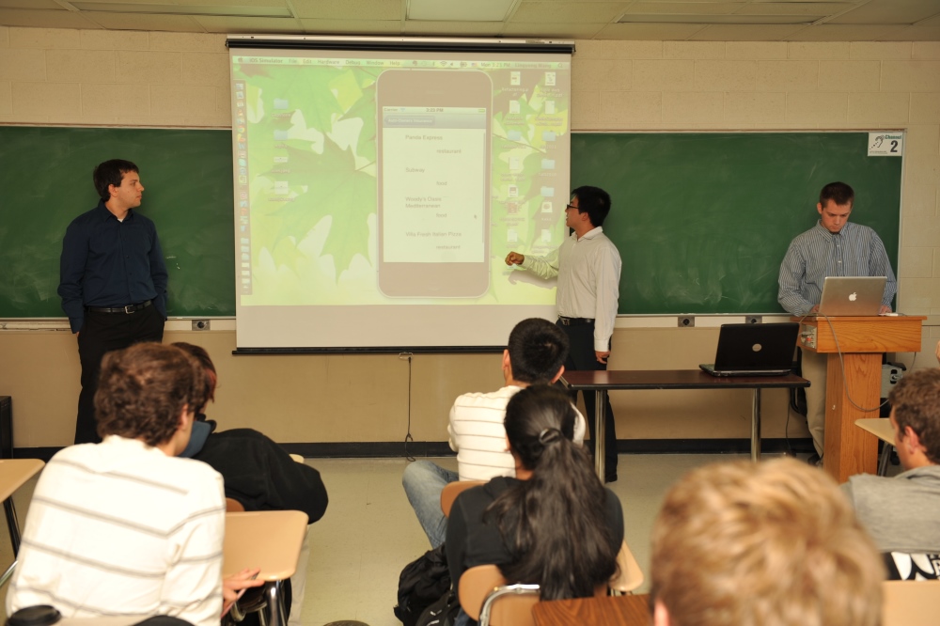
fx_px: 1044
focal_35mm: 40
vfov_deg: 33.4
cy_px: 313
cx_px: 470
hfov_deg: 48.5
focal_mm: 40
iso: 200
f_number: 5
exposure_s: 1/60
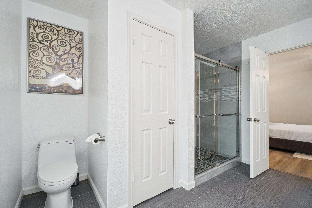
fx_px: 130
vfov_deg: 77.3
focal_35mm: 15
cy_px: 104
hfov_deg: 100.4
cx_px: 156
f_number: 8
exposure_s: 1/10
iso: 400
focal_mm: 10
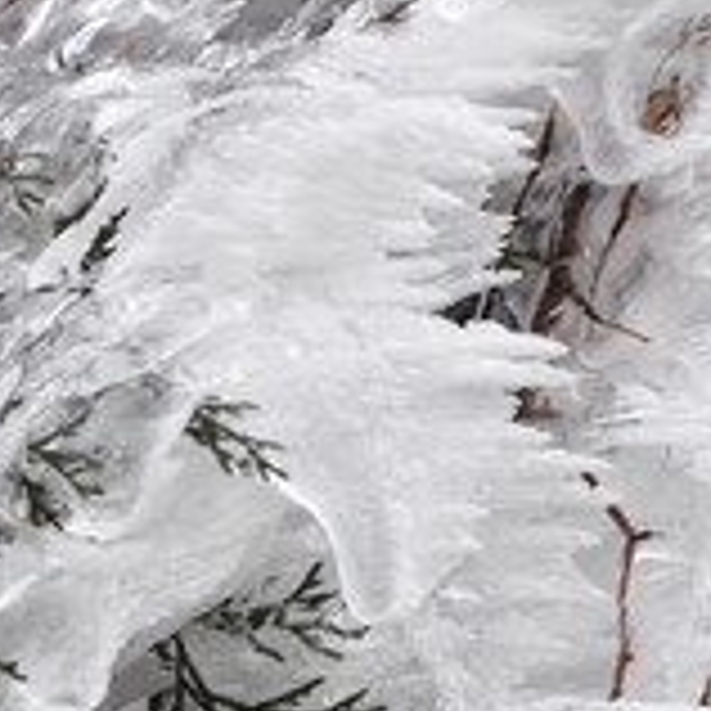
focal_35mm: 678
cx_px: 576
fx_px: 15759
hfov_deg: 2.6
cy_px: 700
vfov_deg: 2.6
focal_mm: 105
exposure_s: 1/160
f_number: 7.1
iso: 200
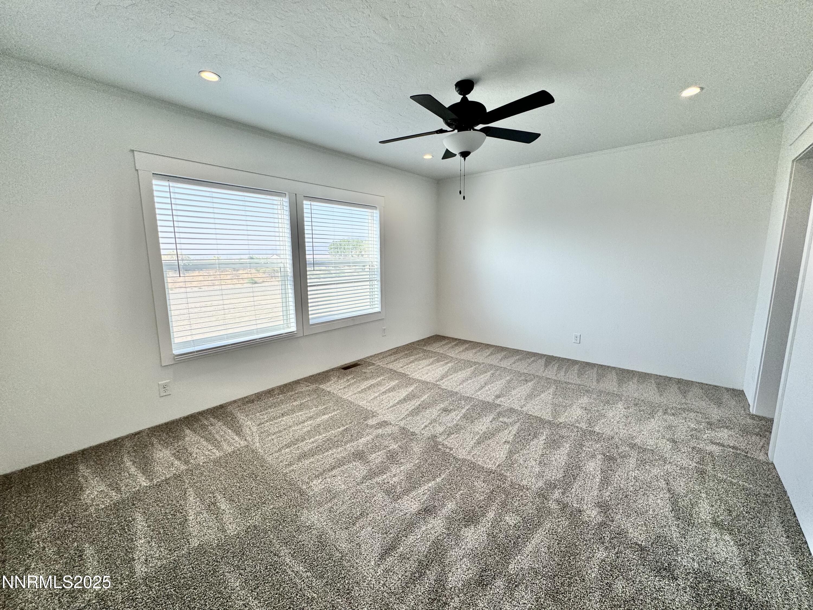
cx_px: 406
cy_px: 305
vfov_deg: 85.7
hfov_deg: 102.1
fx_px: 329
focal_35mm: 14
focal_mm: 2.22
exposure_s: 1/223
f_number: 2.2
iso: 40
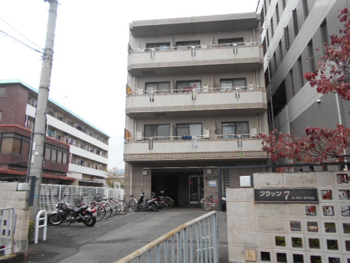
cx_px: 175
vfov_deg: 53.1
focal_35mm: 26
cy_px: 132
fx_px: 263
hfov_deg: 67.3
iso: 80
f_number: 3.2
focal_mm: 4.6
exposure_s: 1/125
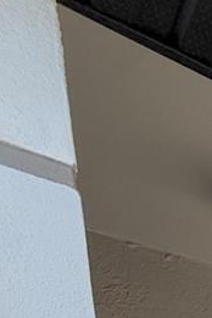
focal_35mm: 67
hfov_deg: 14.4
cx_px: 495
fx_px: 592
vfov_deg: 18.6
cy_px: 642
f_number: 2.2
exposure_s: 1/1698
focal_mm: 2.22
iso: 50
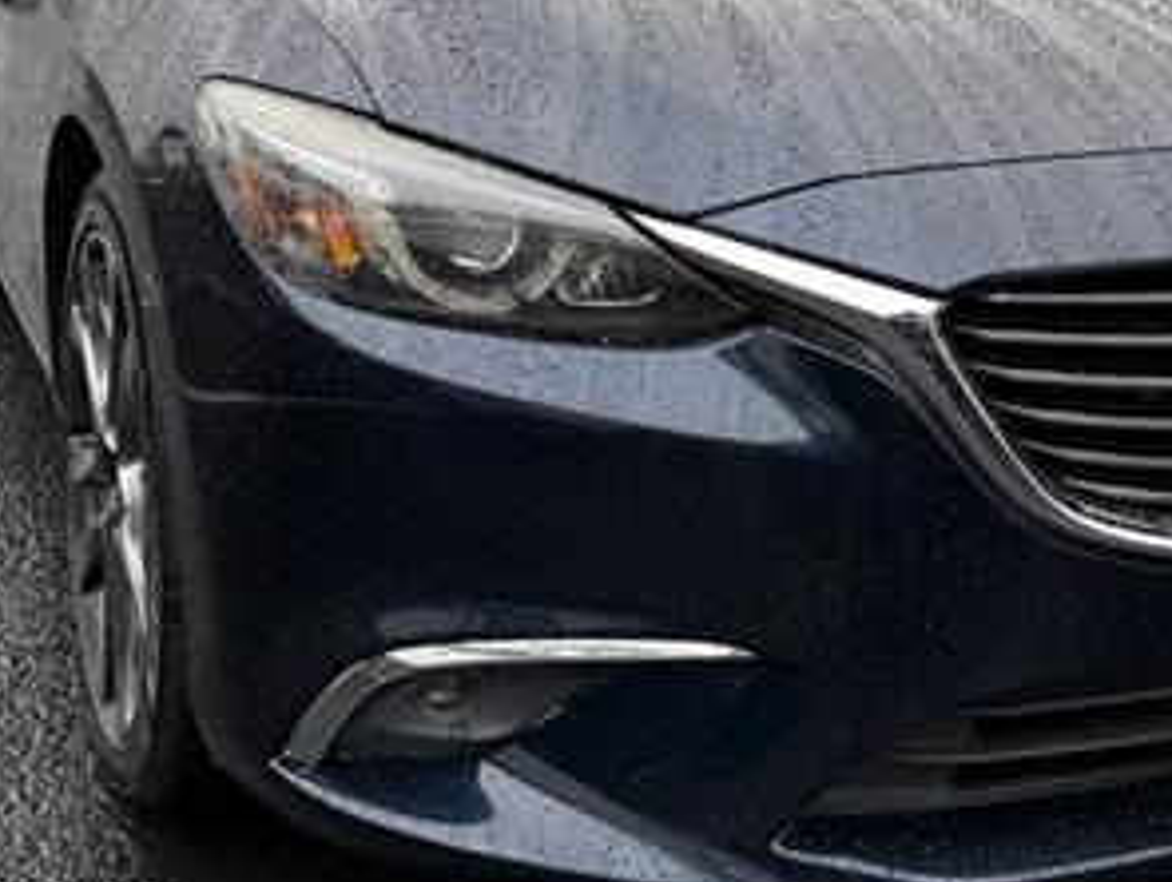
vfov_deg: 27.4
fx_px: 1763
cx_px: 799
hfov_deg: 36.3
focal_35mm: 52
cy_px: 147
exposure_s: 1/329
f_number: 1.78
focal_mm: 6.76
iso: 80
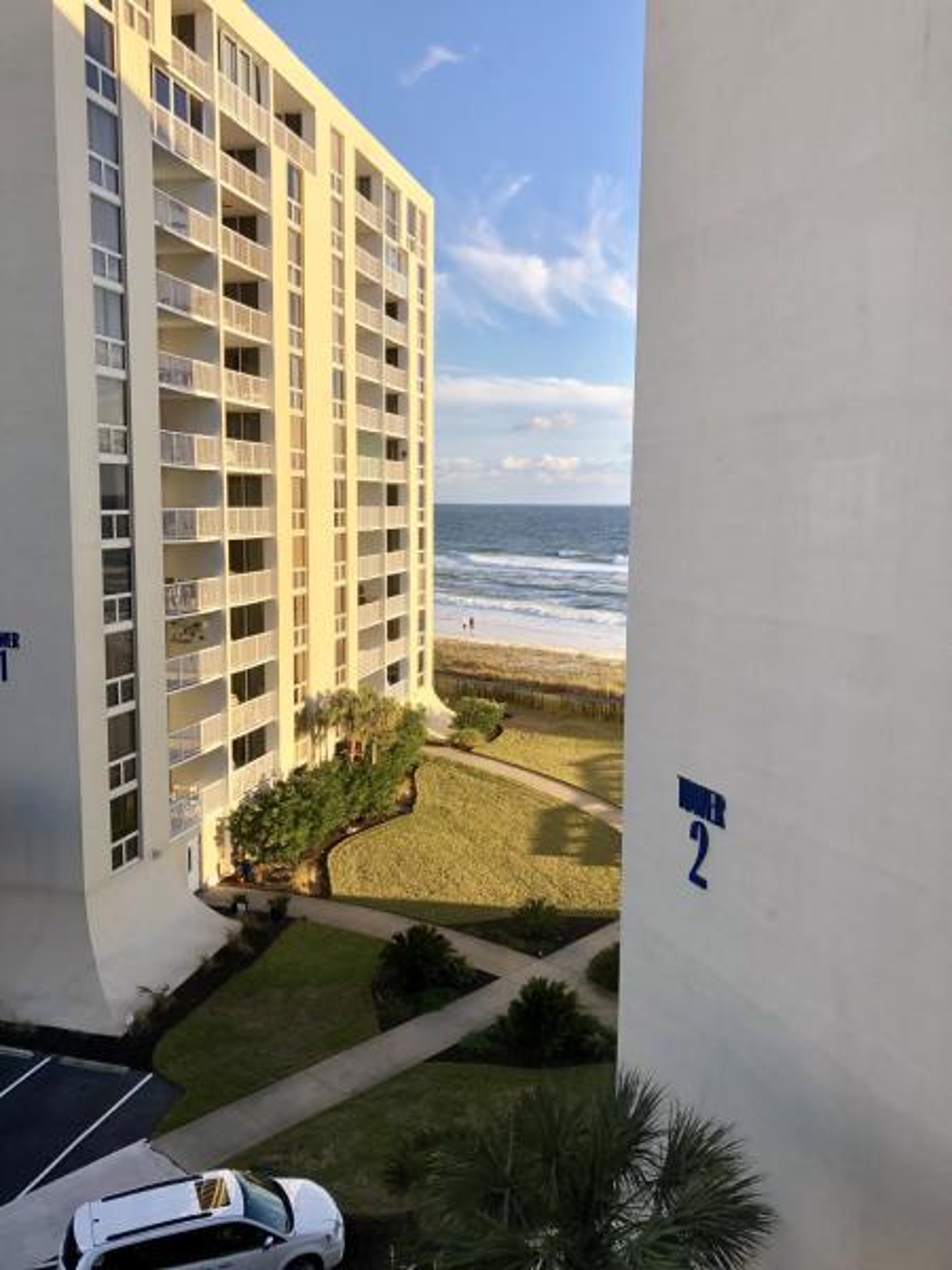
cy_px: 635
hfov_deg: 49.7
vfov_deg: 63.4
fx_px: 1027
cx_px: 476
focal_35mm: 28
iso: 20
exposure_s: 1/358
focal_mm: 4
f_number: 1.8
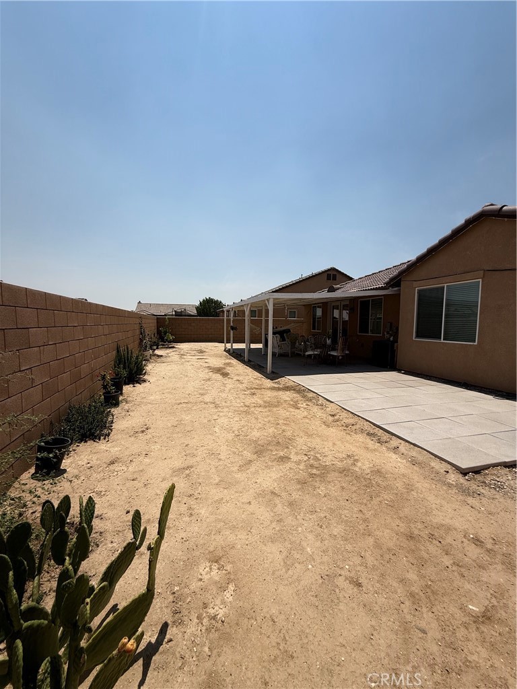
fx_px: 279
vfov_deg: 102.1
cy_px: 344
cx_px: 258
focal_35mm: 14
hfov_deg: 85.7
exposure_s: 1/5155
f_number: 2.2
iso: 50
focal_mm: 2.22
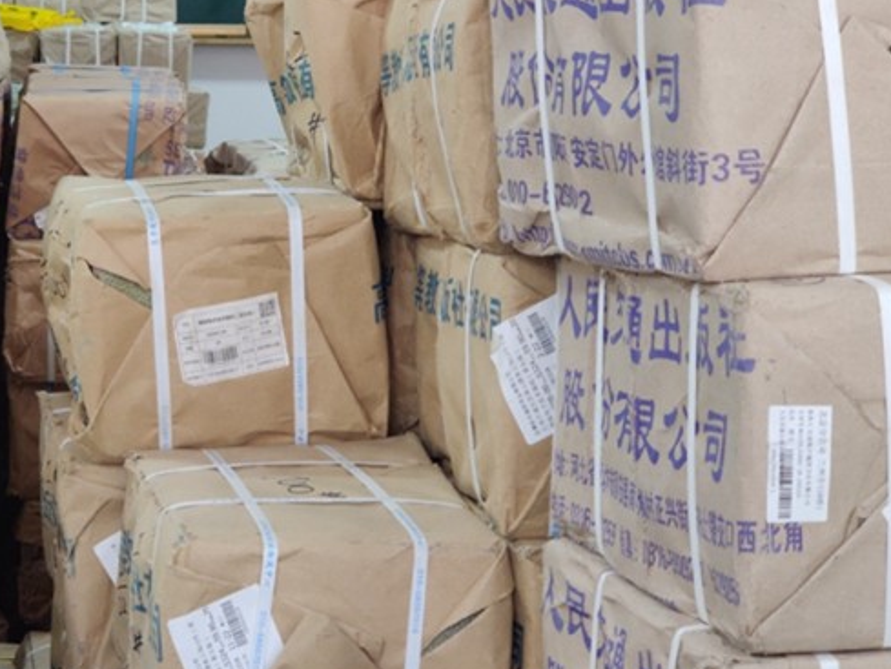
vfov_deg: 12.2
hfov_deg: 16.2
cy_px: 277
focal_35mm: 121
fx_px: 3115
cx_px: 228
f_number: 2.44
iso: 1600
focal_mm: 6.95
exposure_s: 1/60
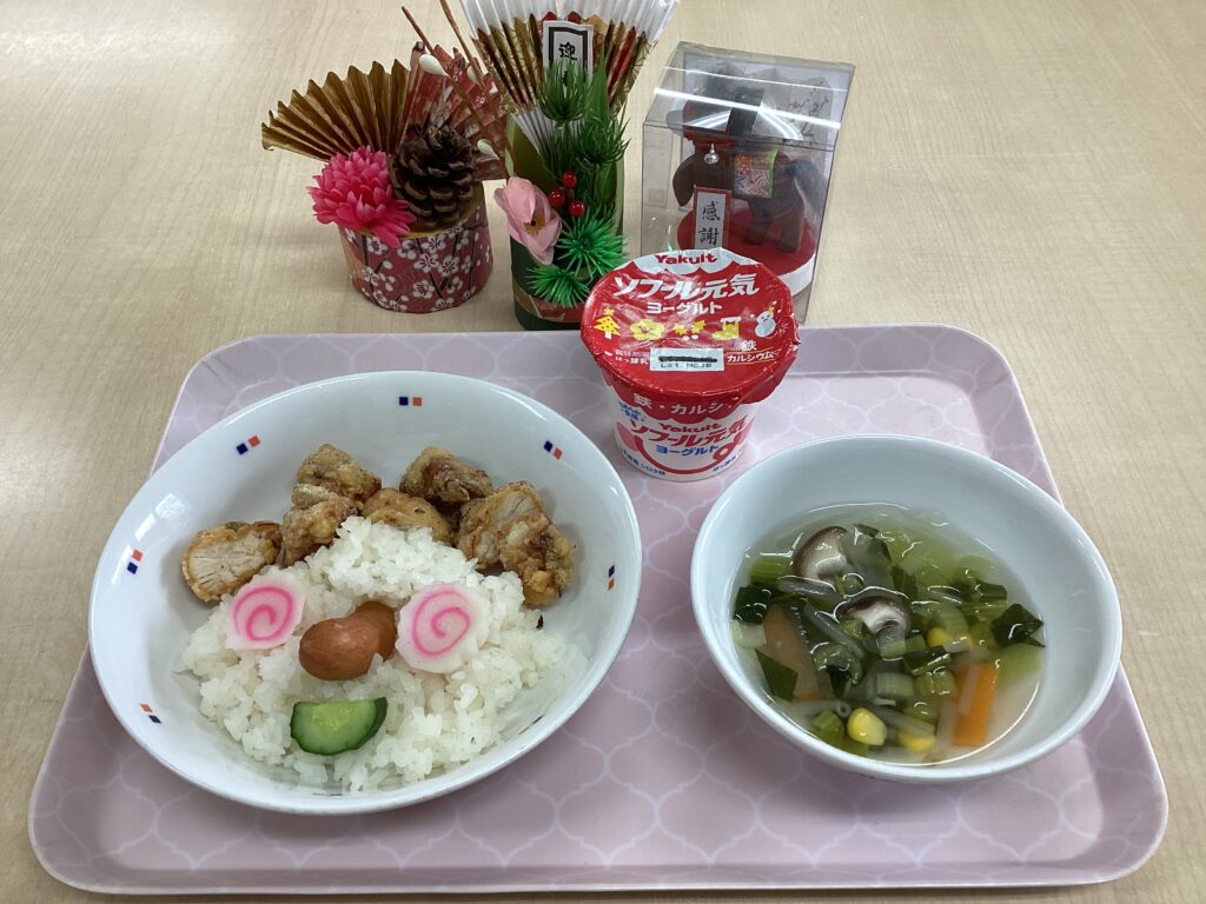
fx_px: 1080
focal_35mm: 31
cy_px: 452
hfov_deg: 58.4
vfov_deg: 45.4
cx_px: 603
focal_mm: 3.3
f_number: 2.4
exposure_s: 1/100
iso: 80
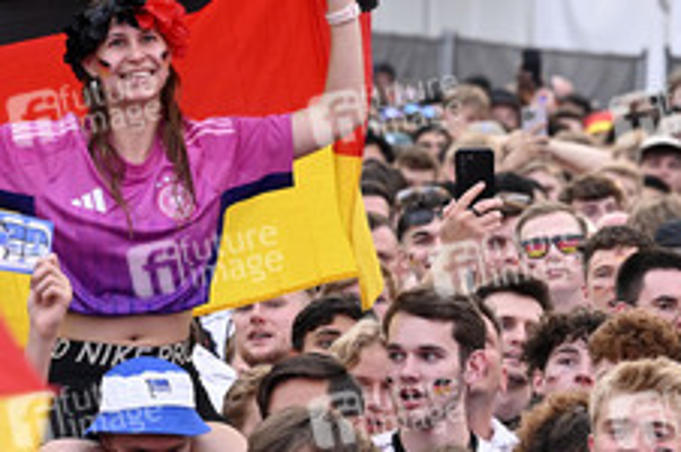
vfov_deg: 3.4
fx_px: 7537
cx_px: 125
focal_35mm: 399
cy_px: 187
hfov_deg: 5.2
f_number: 7.1
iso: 3200
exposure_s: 1/320
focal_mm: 200
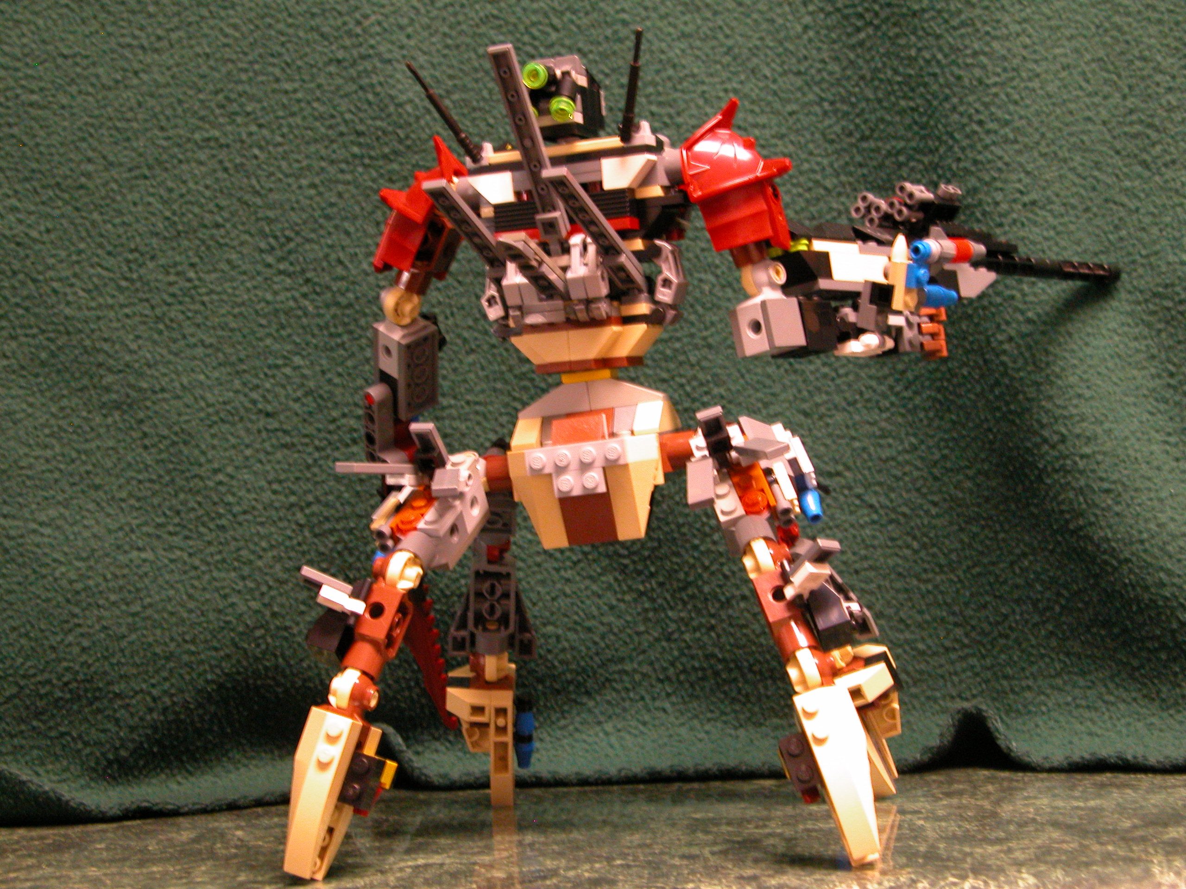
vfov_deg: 21.0
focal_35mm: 70
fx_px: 2398
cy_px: 444
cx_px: 593
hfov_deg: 27.8
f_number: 4.2
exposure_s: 1/4.1
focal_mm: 17.8
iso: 356
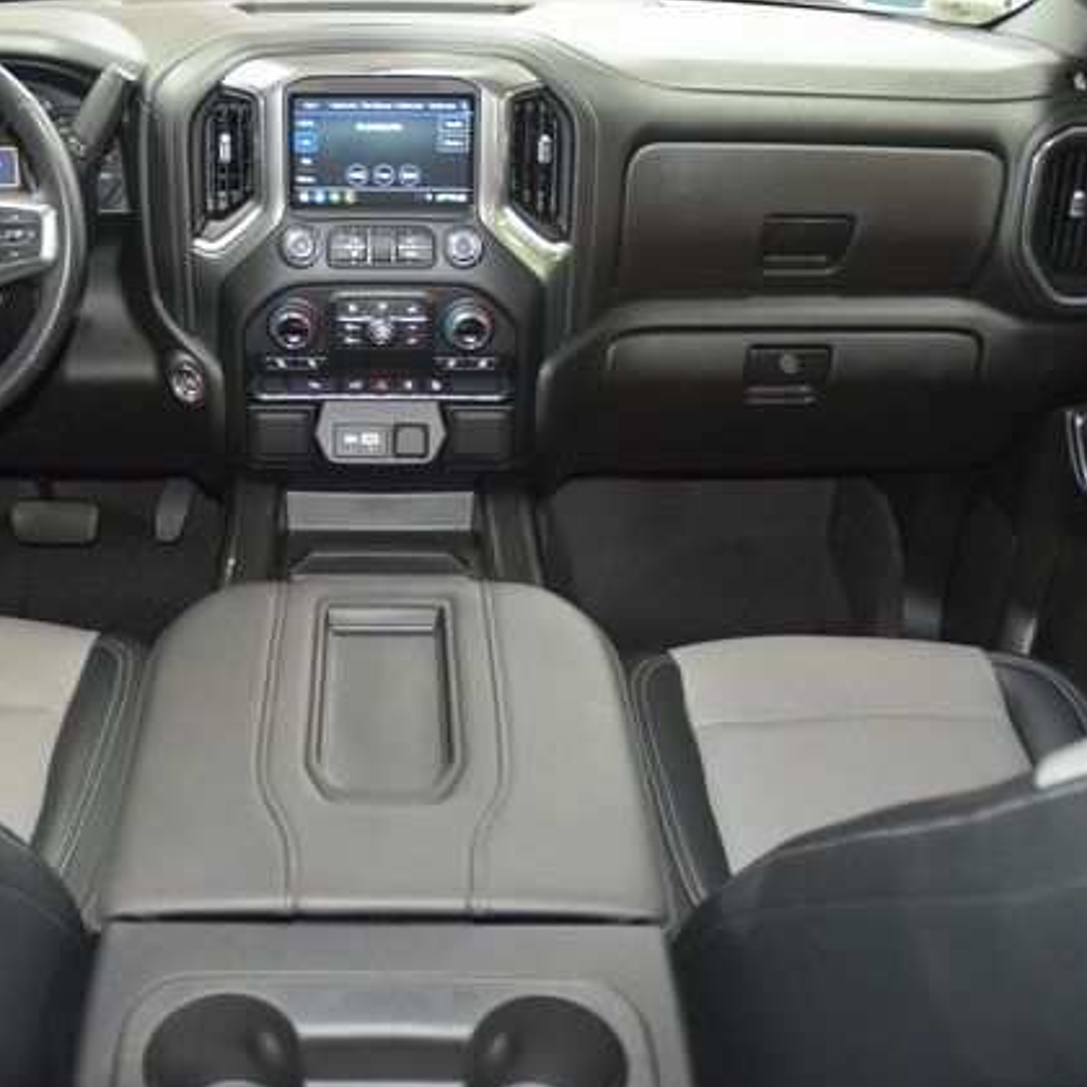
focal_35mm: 35
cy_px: 550
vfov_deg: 47.2
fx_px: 1243
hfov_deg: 46.5
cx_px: 370
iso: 3200
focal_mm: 18
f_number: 3.5
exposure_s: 1/30
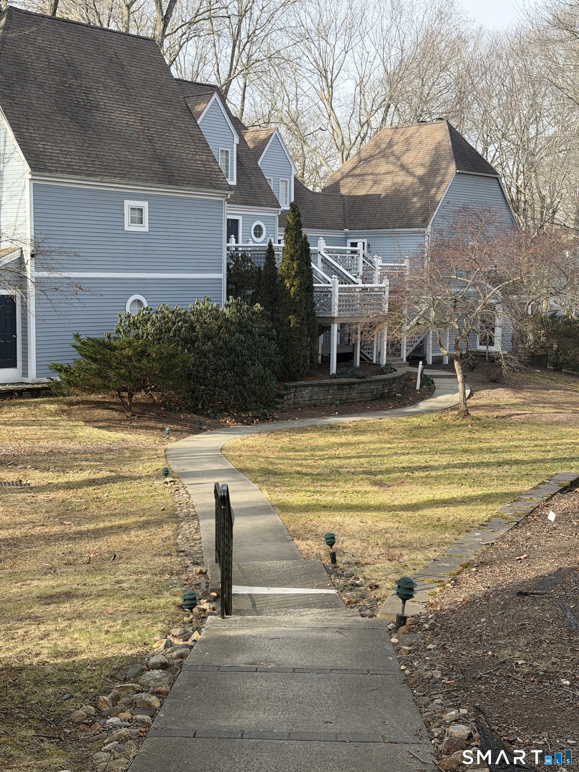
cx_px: 290
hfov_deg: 30.3
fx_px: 1070
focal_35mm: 48
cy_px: 386
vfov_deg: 39.7
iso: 100
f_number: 1.78
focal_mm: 6.76
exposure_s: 1/1513
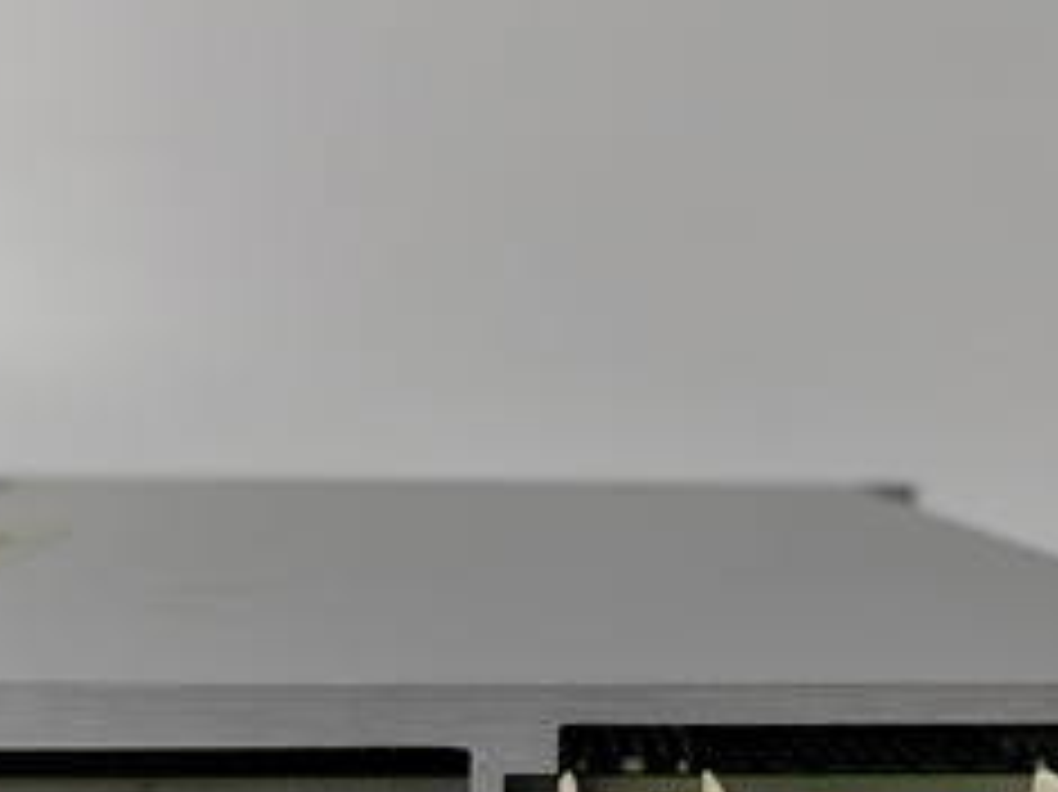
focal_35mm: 49
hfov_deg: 38.9
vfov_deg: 28.9
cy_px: 655
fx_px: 1497
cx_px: 477
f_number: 1.9
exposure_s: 1/100
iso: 278
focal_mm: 5.52
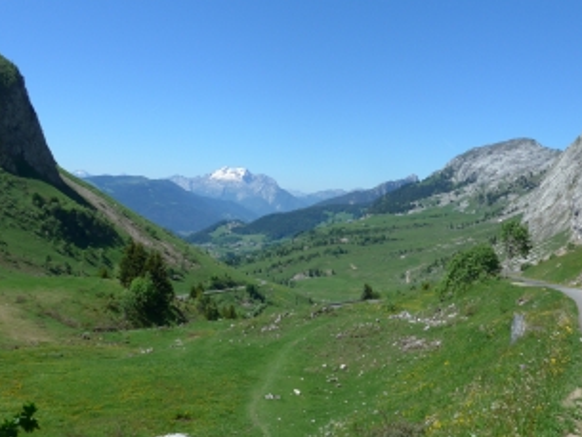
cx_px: 326
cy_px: 246
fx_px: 656
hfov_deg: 47.7
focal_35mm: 39
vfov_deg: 36.8
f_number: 2.8
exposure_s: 1/1600
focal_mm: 6.5
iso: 80
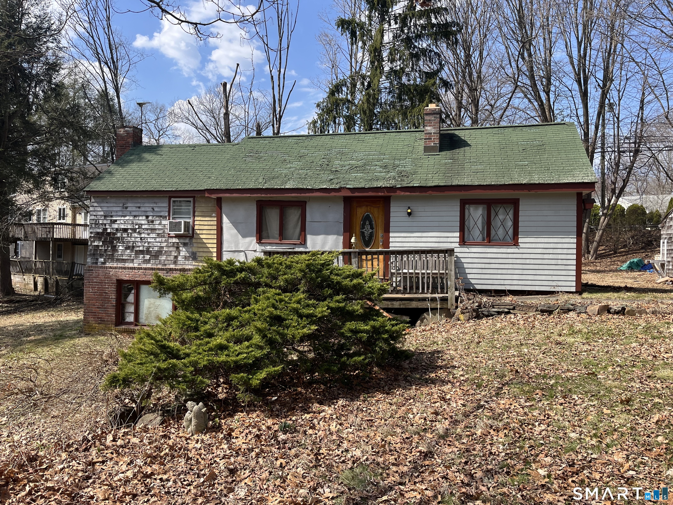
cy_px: 252
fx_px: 505
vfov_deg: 53.1
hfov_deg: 67.3
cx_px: 336
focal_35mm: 26
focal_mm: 5.1
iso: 50
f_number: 1.6
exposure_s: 1/1748
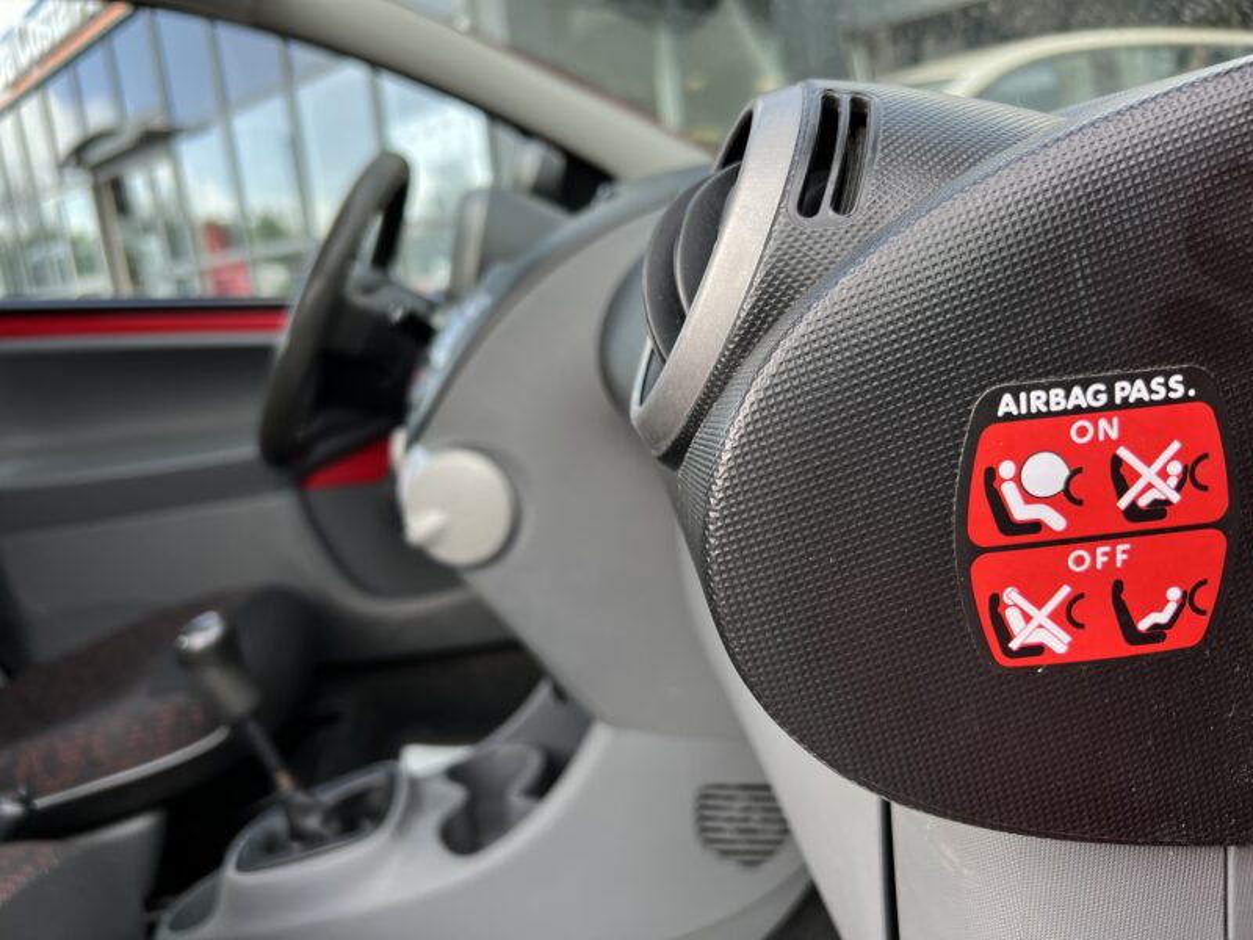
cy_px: 470
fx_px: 941
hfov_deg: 67.3
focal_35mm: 26
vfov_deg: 53.1
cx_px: 626
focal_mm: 5.7
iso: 50
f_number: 1.5
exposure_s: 1/268
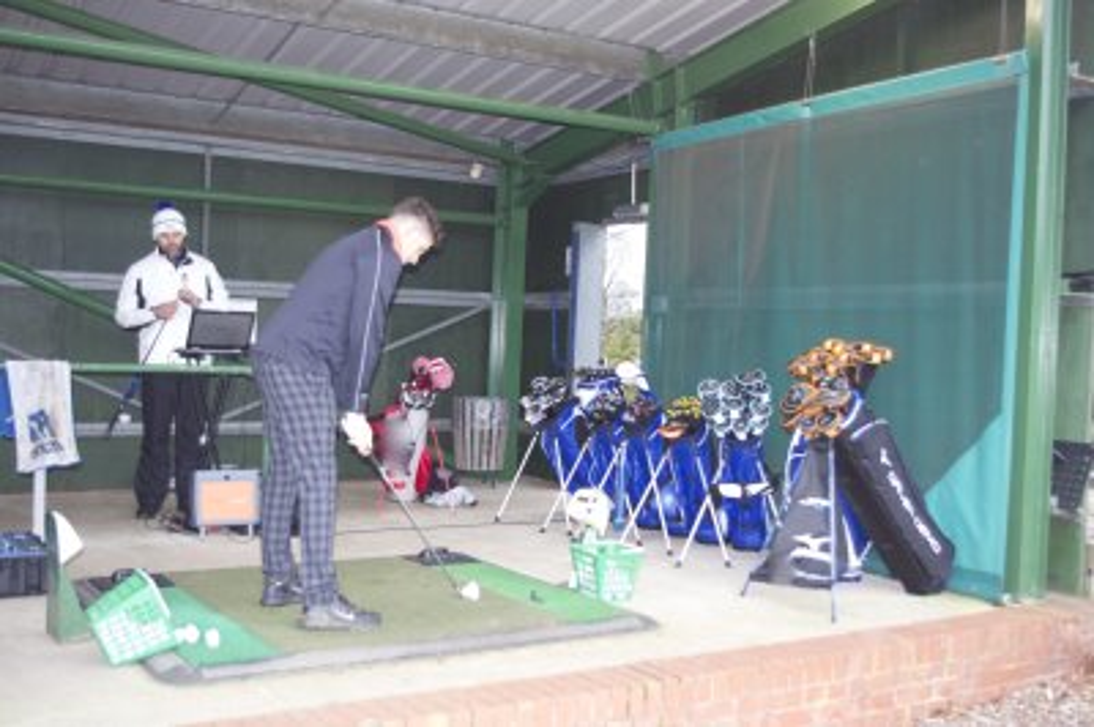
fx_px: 1184
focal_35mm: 39
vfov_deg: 34.2
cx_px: 547
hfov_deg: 49.6
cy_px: 364
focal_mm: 26.25
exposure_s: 1/160
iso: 1600
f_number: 4
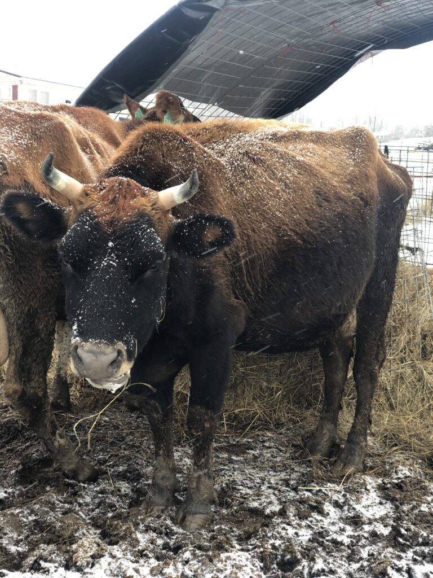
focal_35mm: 52
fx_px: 867
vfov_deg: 36.8
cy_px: 289
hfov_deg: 28.0
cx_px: 216
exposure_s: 1/60
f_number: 2.4
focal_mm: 6
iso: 40
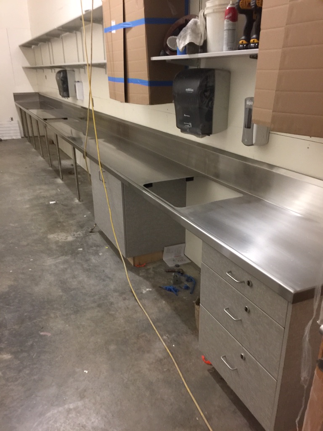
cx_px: 162
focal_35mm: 29
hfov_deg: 48.2
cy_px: 216
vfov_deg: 61.7
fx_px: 361
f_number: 2.2
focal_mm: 4.15
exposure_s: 1/8
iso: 125
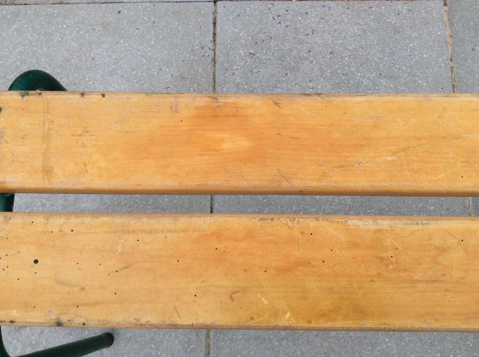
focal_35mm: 32
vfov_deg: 44.1
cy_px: 178
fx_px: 442
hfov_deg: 56.9
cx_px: 240
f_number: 2.4
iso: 32
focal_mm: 3.3
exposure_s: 1/367
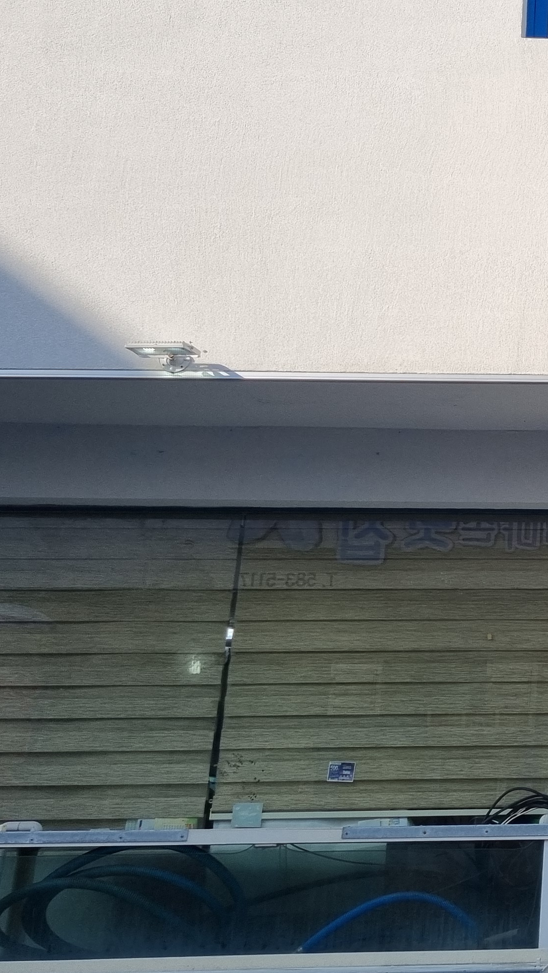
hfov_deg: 18.1
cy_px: 407
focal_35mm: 58
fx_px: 1498
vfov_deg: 35.9
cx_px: 860
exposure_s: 1/1621
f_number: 1.8
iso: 50
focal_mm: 5.4
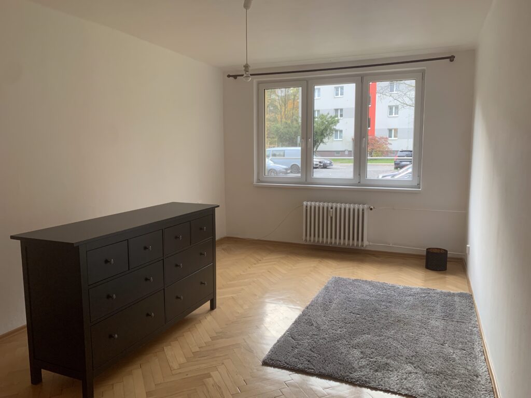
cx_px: 266
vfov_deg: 53.1
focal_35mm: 26
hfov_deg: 67.3
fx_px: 399
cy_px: 199
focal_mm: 4.25
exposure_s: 1/121
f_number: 1.8
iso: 64
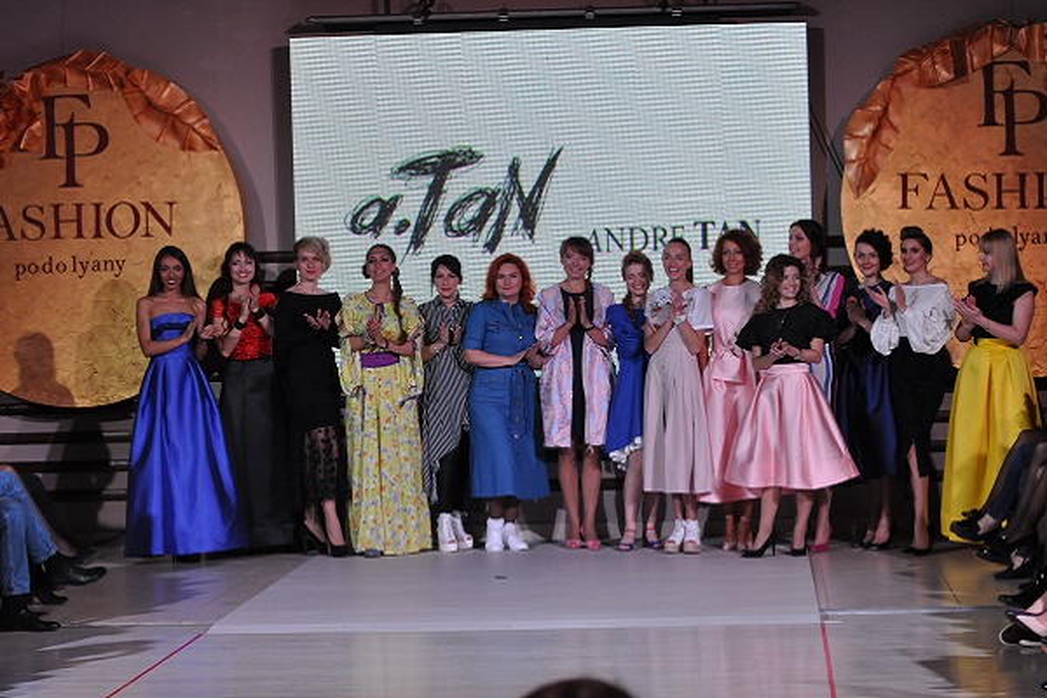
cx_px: 524
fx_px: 3054
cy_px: 349
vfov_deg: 13.0
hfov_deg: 19.5
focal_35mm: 105
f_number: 4
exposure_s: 1/125
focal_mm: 70
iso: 1250
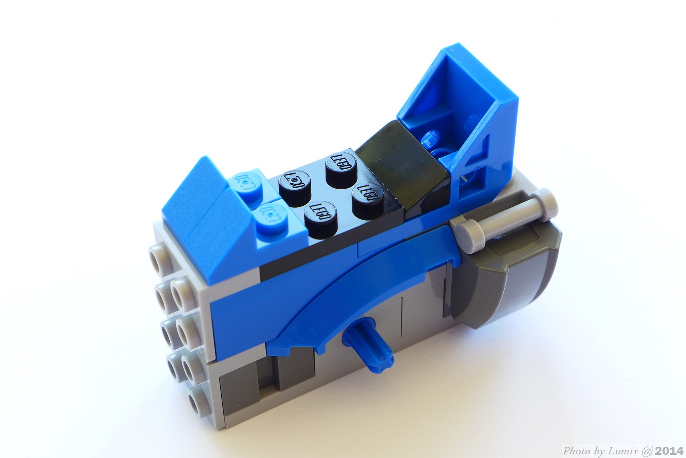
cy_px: 229
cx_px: 343
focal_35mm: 70
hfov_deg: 28.8
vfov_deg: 19.5
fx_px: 1334
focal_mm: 13.7
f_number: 4
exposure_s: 1/15
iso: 80
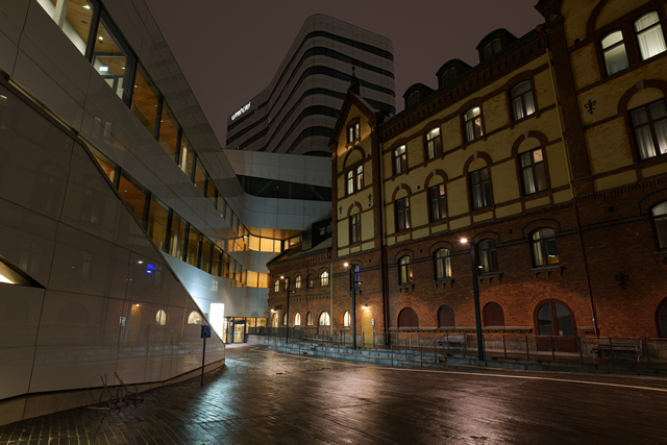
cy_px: 222
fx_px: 371
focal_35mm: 20
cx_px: 334
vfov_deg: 62.0
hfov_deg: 84.0
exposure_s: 8
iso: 100
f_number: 10
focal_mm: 20
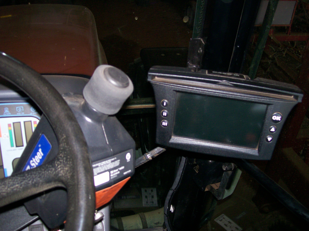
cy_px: 116
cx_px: 154
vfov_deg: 39.7
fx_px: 321
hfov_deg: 51.4
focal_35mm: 36
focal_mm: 6
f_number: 2.7
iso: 140
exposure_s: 1/64
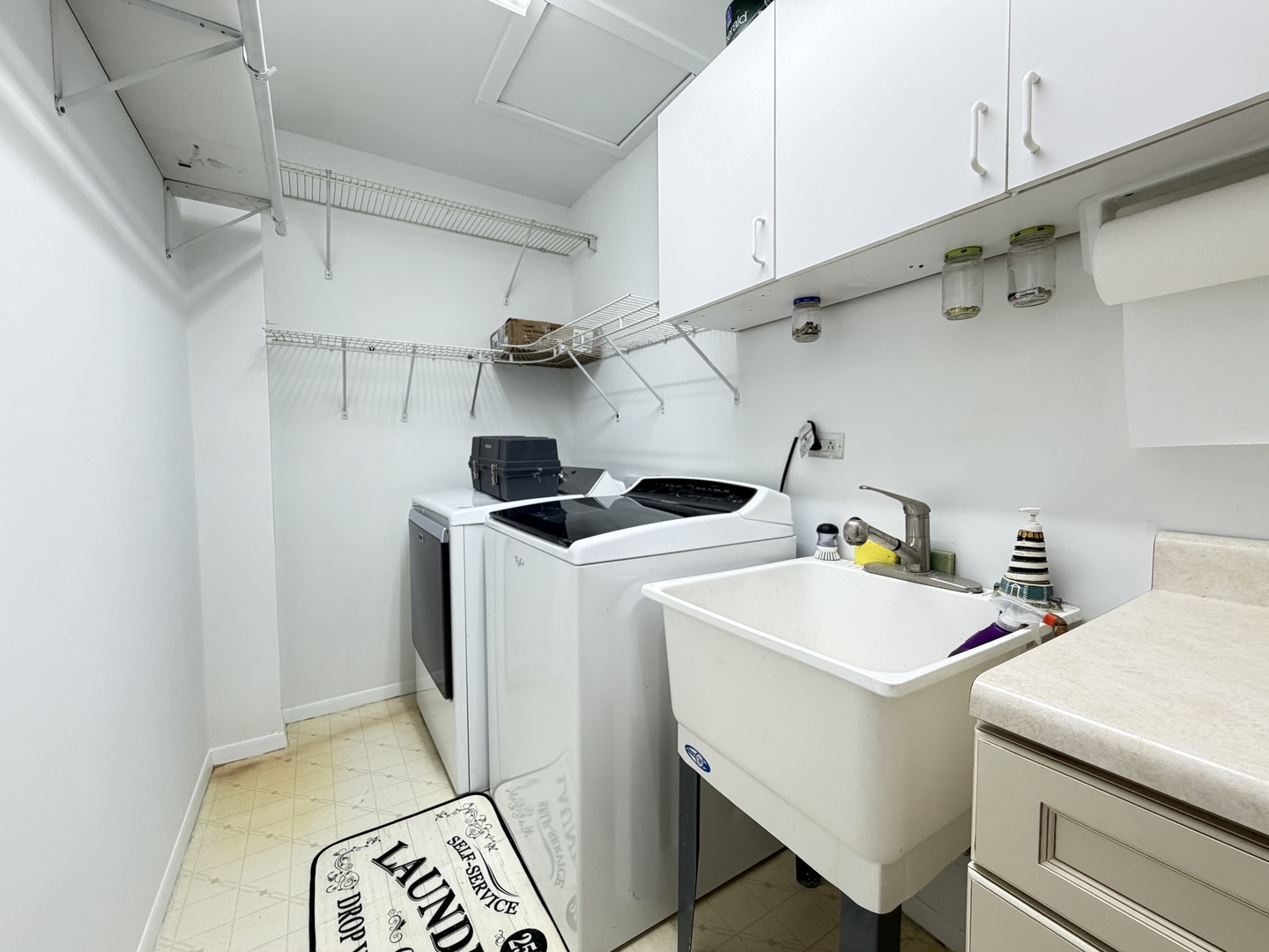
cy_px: 476
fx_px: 513
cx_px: 634
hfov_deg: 102.1
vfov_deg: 85.7
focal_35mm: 14
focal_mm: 2.22
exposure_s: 1/60
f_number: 2.2
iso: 200
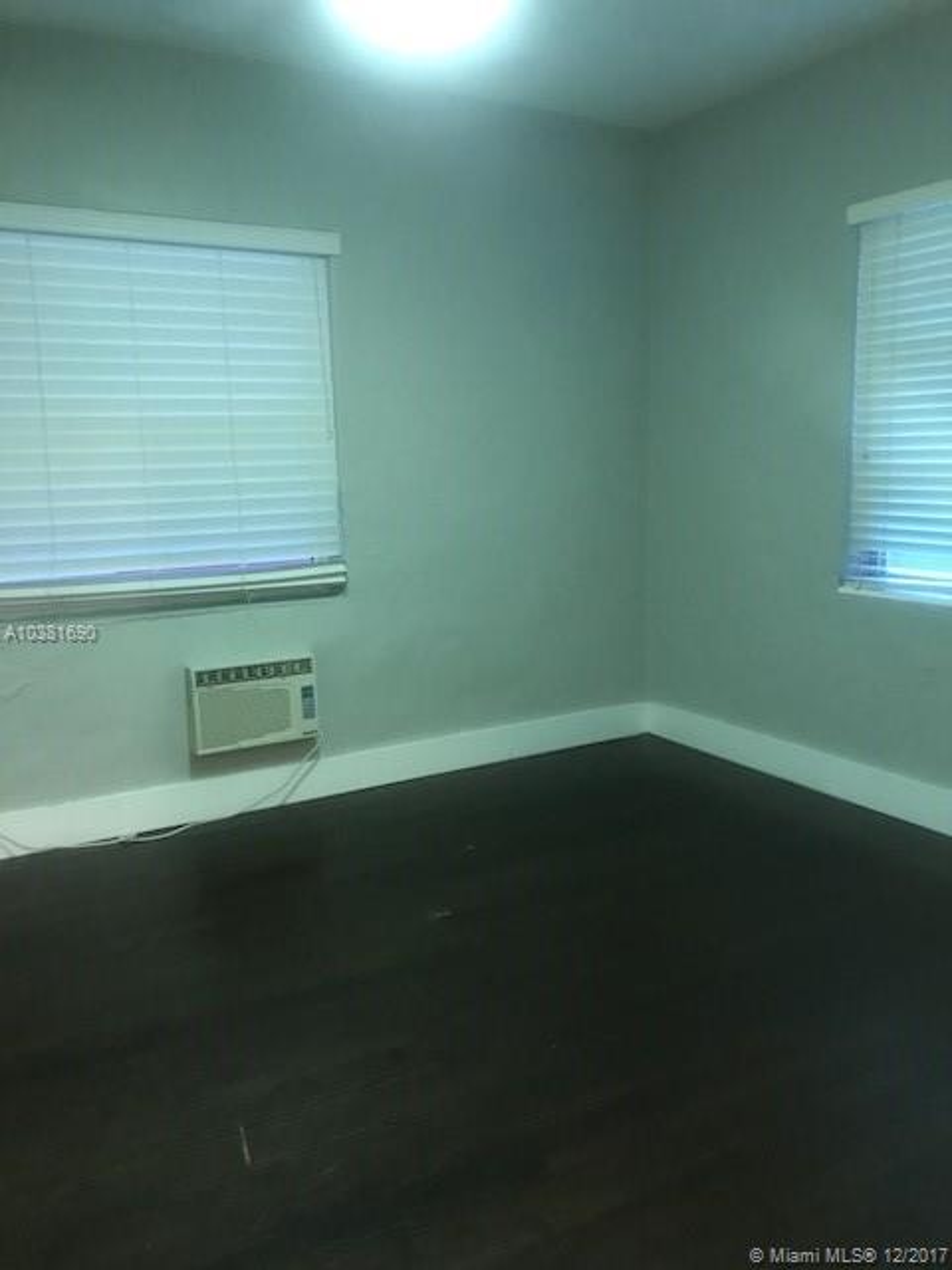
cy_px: 635
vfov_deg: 63.4
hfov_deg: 49.7
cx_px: 476
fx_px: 1027
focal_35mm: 28
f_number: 1.8
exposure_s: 1/8
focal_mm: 3.99
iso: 100
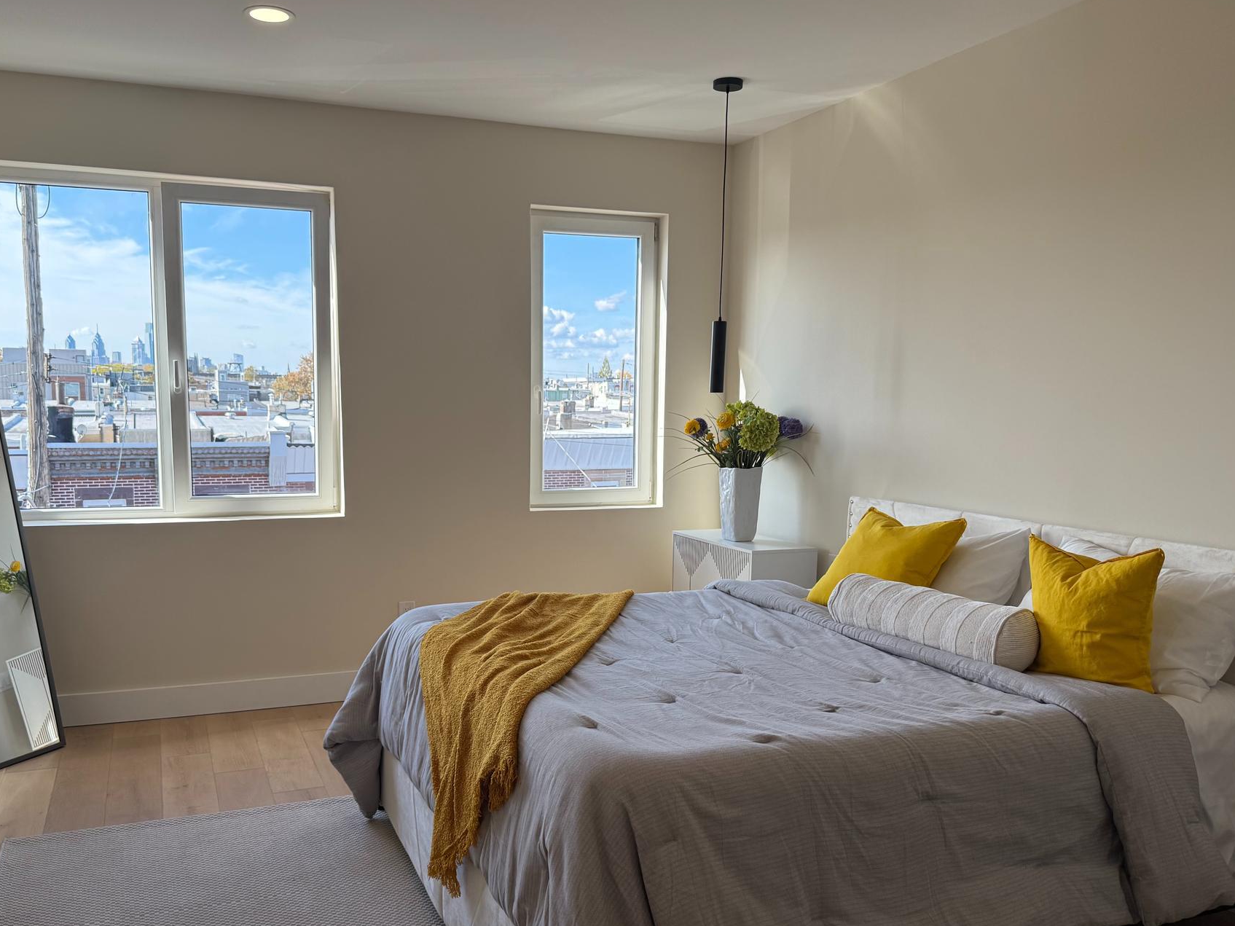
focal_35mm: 29
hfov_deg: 61.5
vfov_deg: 48.1
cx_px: 544
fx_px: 1035
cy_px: 526
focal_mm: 6.76
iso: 100
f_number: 1.78
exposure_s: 1/654
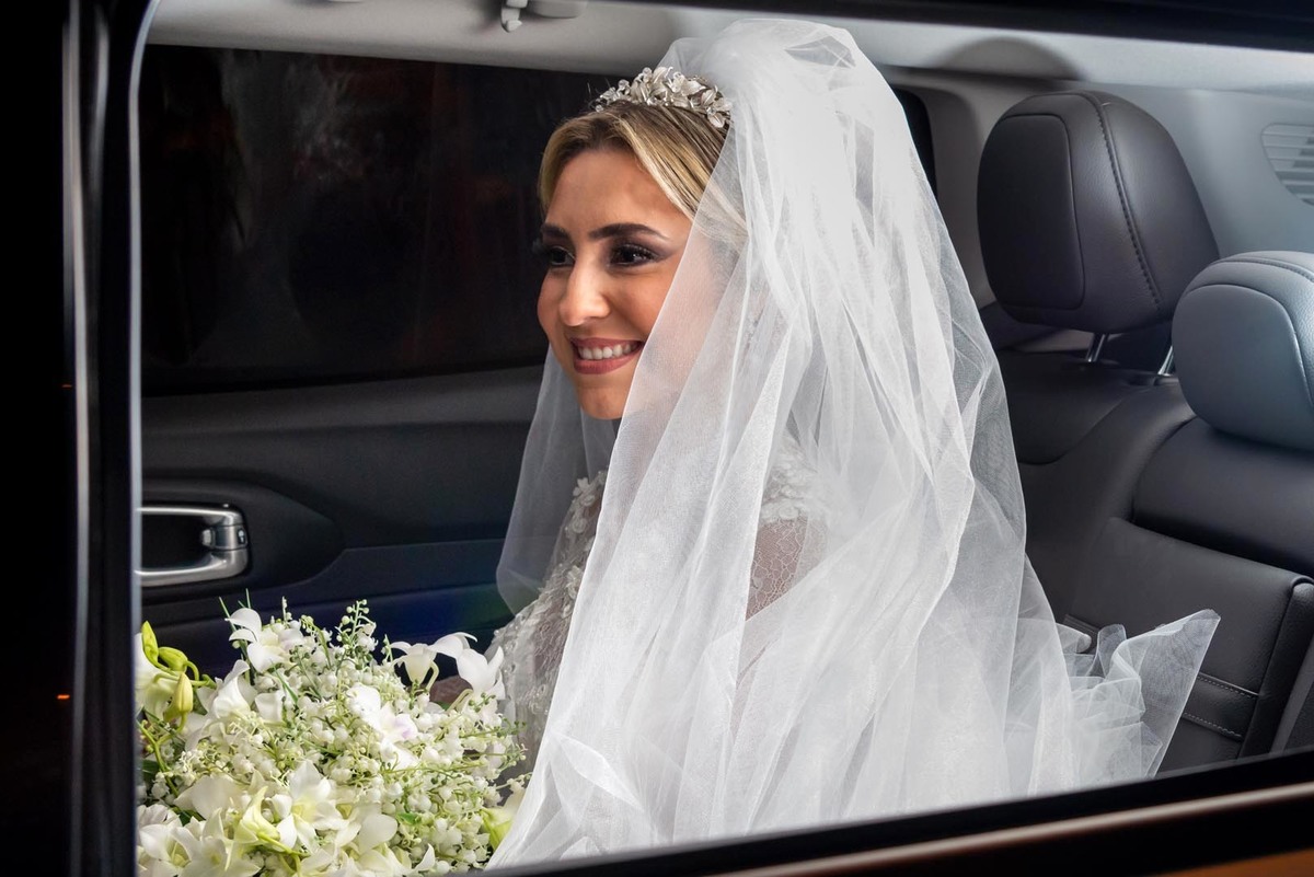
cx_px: 657
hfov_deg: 41.1
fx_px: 1753
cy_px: 438
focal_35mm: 48
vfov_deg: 28.1
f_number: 5.6
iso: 3200
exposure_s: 1/125
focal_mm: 48
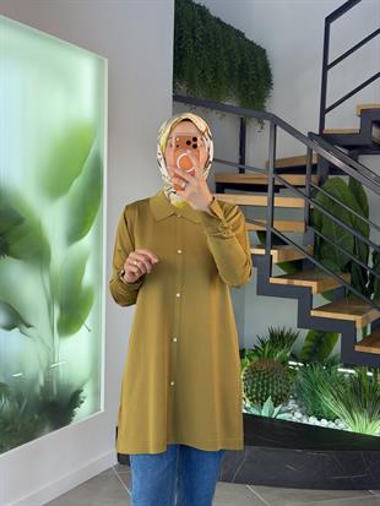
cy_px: 253
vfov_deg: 39.6
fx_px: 702
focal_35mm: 48
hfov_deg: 30.3
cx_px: 190
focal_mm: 6.76
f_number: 1.78
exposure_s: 1/186
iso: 64
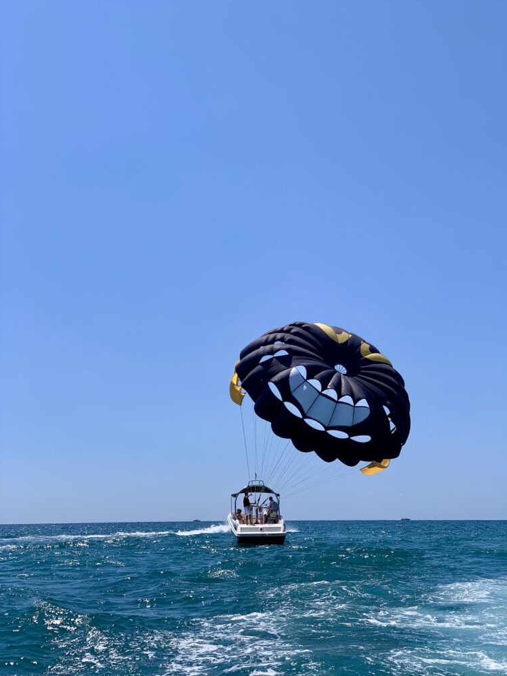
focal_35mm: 53
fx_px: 1035
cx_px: 255
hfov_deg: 27.5
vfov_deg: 36.2
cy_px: 336
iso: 16
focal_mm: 6
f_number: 2.4
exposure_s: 1/2519
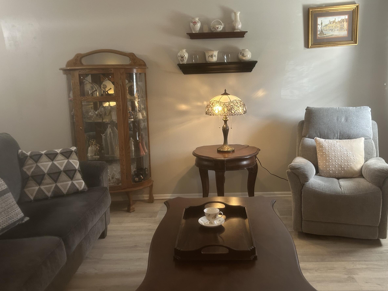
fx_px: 370
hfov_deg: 55.3
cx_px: 204
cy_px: 147
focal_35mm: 33
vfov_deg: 42.9
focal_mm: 5.7
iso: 160
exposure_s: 1/60
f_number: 1.5
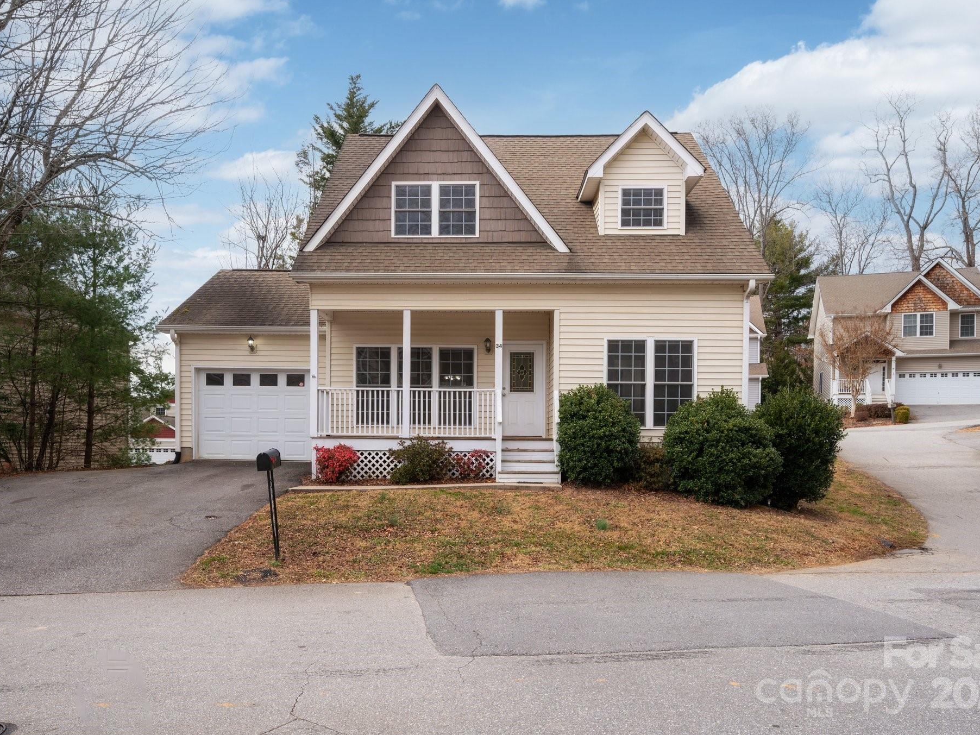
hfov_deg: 71.6
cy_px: 368
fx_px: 679
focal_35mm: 24
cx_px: 507
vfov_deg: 56.8
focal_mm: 22
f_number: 8
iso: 200
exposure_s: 1/125
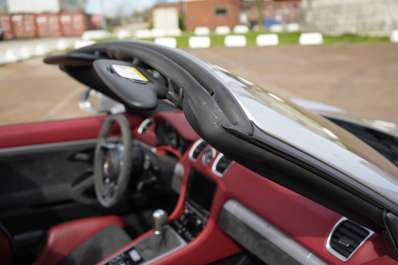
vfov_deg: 38.9
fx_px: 376
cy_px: 132
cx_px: 199
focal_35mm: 34
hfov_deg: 55.8
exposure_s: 1/250
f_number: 4
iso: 125
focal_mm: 34
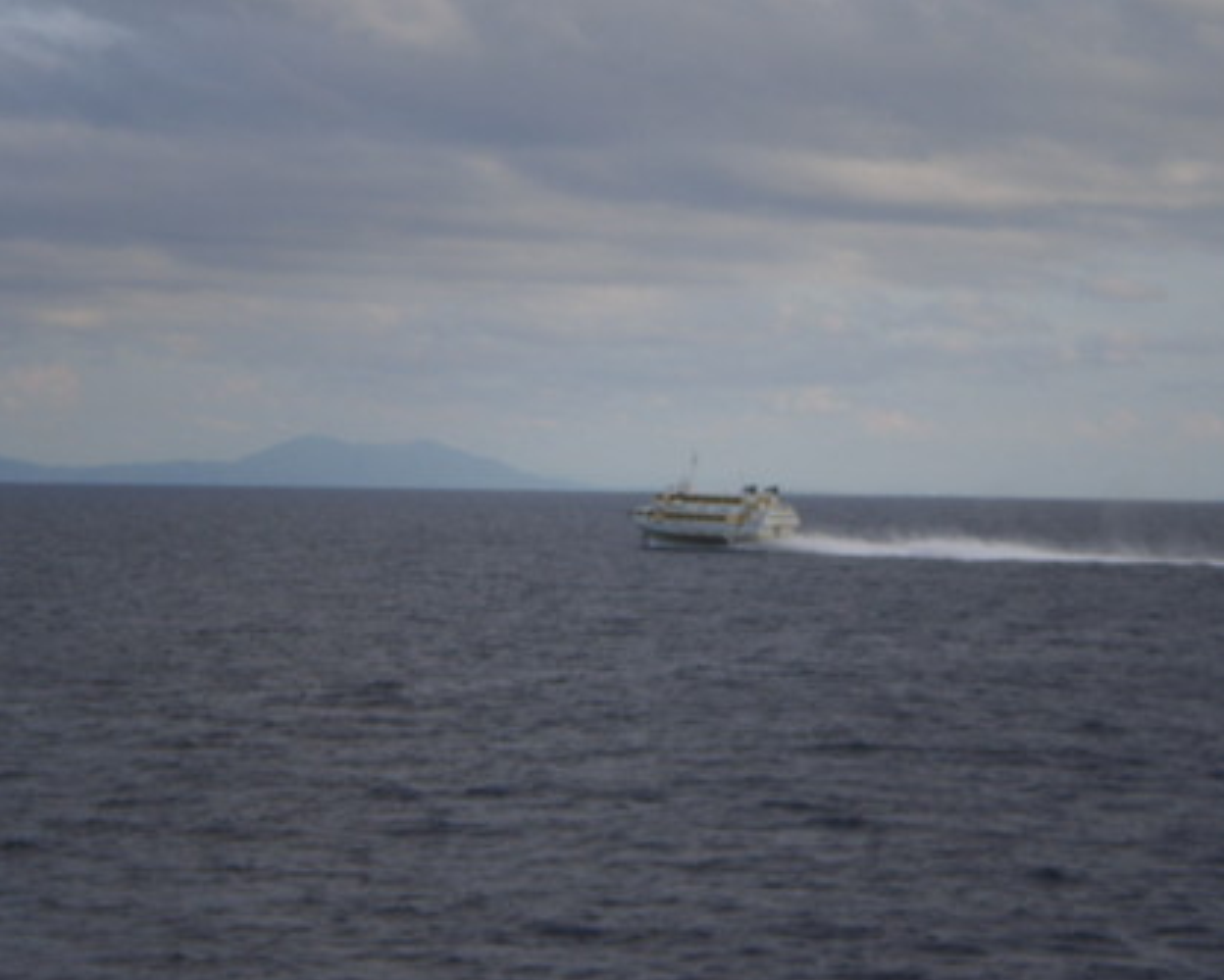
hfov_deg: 16.9
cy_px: 494
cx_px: 653
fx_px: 4131
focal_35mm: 114
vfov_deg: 13.5
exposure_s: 1/400
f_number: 5.9
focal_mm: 18.9
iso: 64
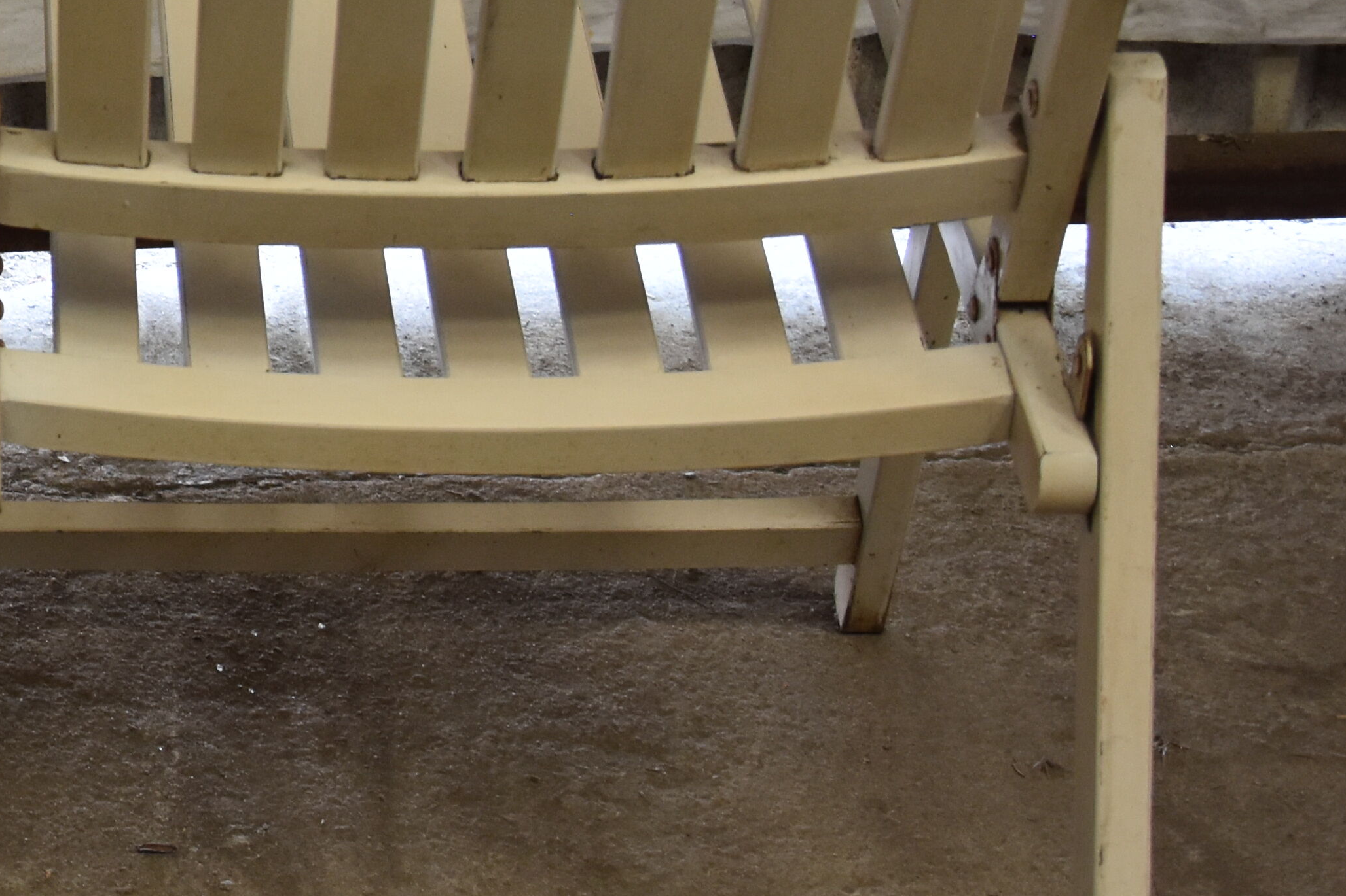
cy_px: 129
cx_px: -336
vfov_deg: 12.4
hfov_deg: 17.7
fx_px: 4092
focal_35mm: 109
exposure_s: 1/80
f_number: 4.5
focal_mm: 25
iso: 800
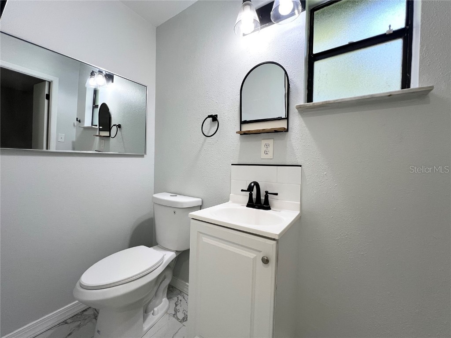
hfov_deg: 106.2
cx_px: 226
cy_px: 169
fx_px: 169
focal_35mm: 13
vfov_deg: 89.9
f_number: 1.8
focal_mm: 1.57
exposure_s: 1/120
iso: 125
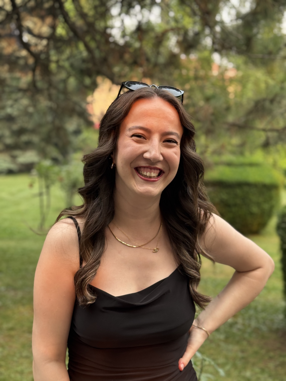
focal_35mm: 48
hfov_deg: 30.3
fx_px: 529
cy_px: 190
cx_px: 143
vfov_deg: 39.7
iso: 64
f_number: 1.78
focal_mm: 6.76
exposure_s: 1/239
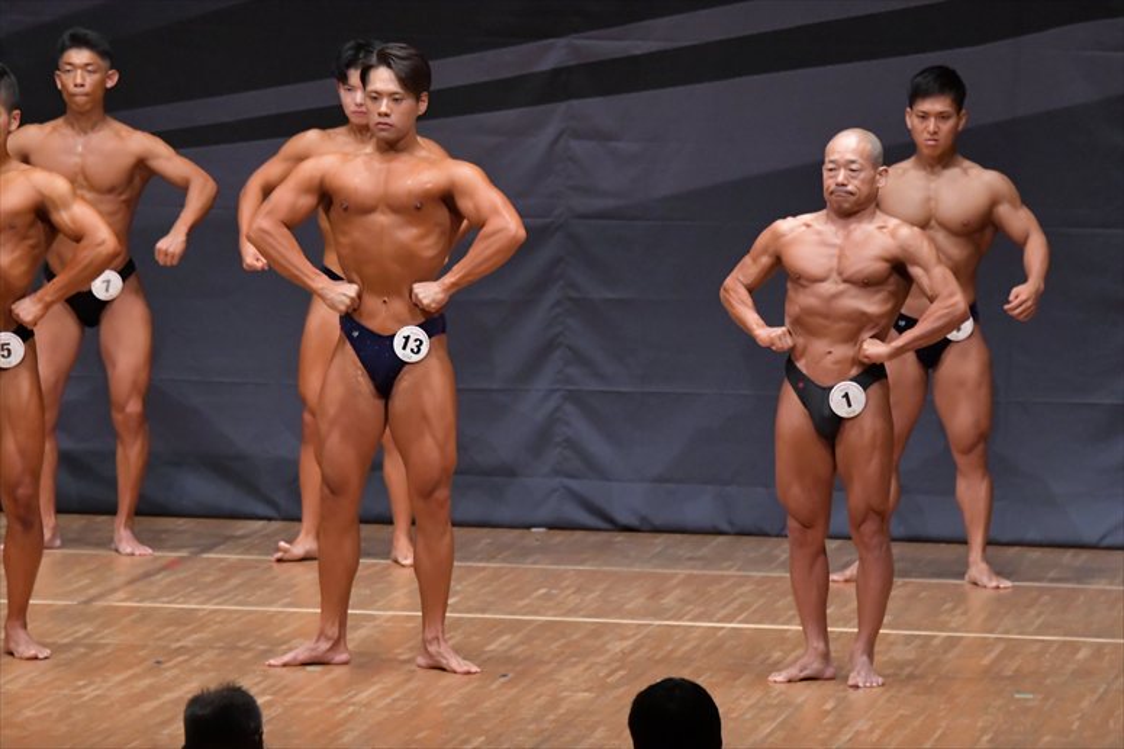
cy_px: 374
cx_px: 562
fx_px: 8426
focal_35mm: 270
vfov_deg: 5.1
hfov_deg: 7.6
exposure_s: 1/400
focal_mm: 180
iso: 6400
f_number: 5.6
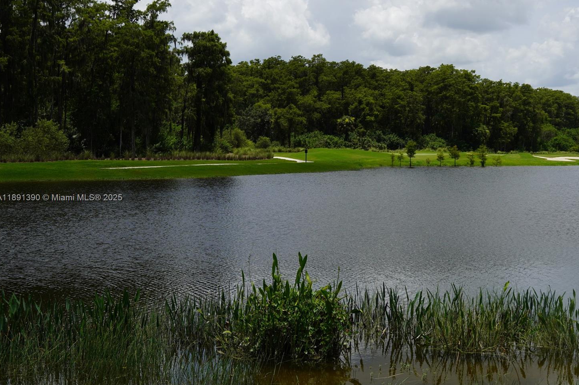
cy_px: 198
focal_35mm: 55
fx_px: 877
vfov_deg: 24.8
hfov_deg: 36.5
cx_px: 314
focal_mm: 33
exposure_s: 1/1000
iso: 100
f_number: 4.5
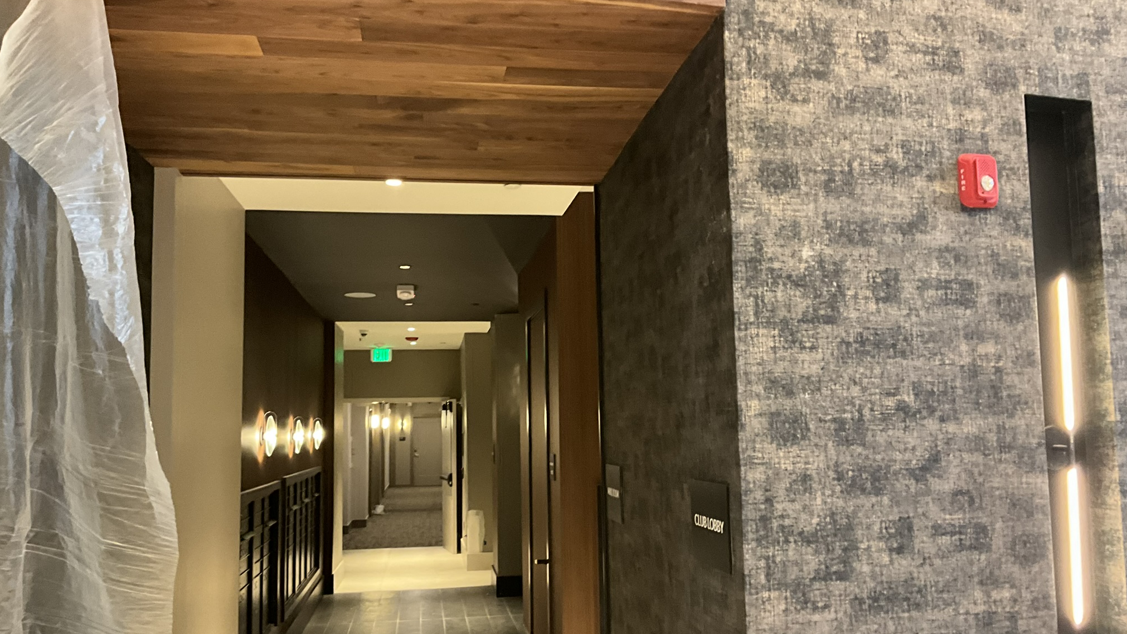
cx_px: 564
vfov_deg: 36.6
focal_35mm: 32
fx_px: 956
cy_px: 345
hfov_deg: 61.0
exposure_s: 1/40
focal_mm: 3
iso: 250
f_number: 1.8
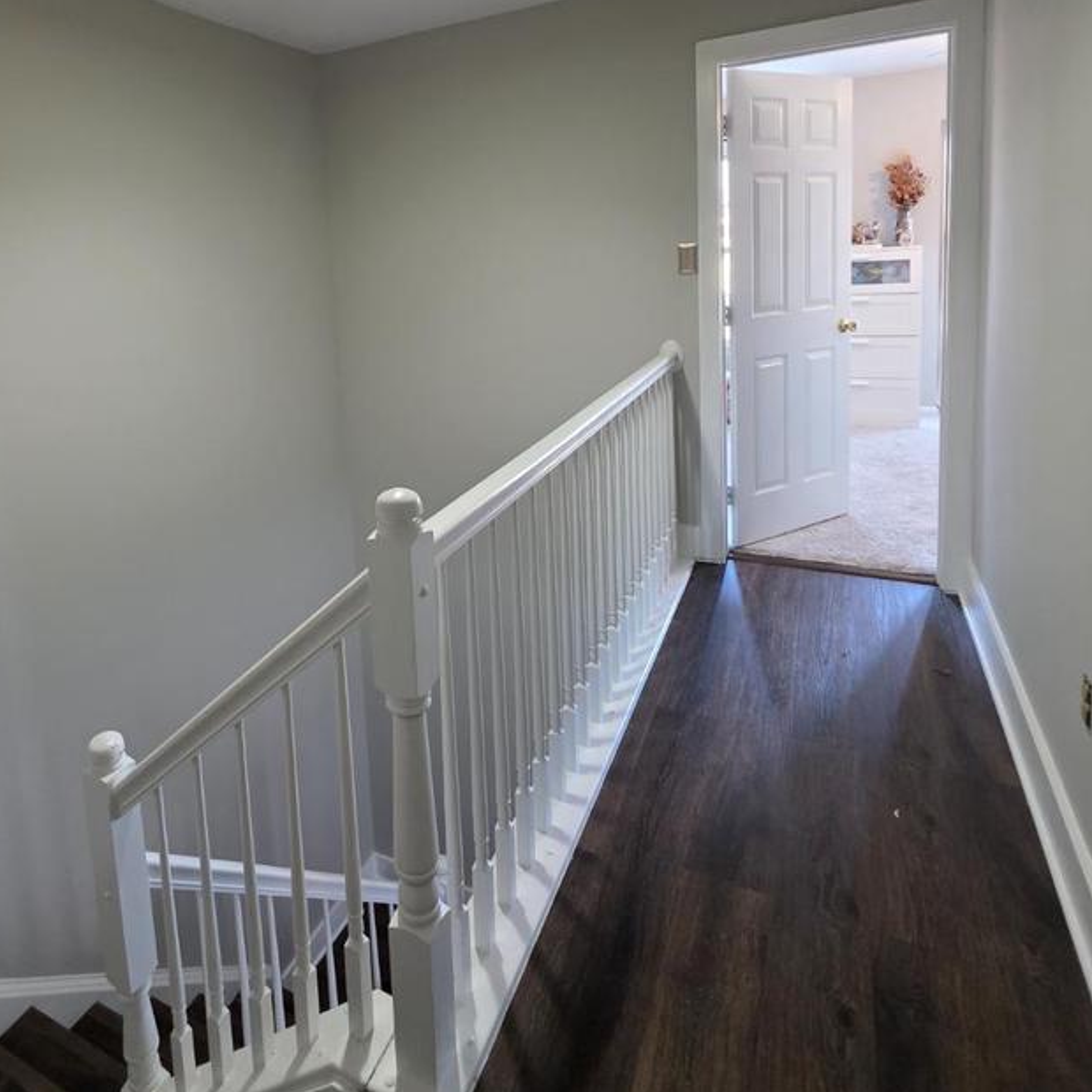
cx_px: 412
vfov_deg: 72.1
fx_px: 714
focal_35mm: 20
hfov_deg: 73.6
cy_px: 345
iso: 400
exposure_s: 1/60
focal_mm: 2.2
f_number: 1.9
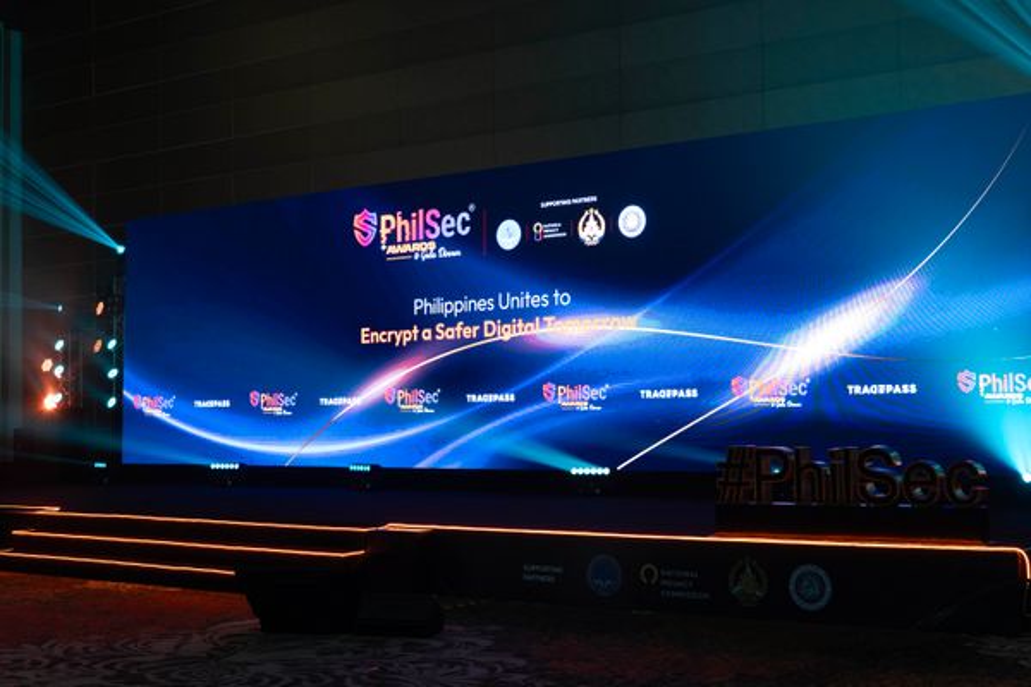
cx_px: 516
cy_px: 344
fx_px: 1432
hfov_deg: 39.6
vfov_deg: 27.0
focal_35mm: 50
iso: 2000
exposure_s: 1/50
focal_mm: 50
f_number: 5.6
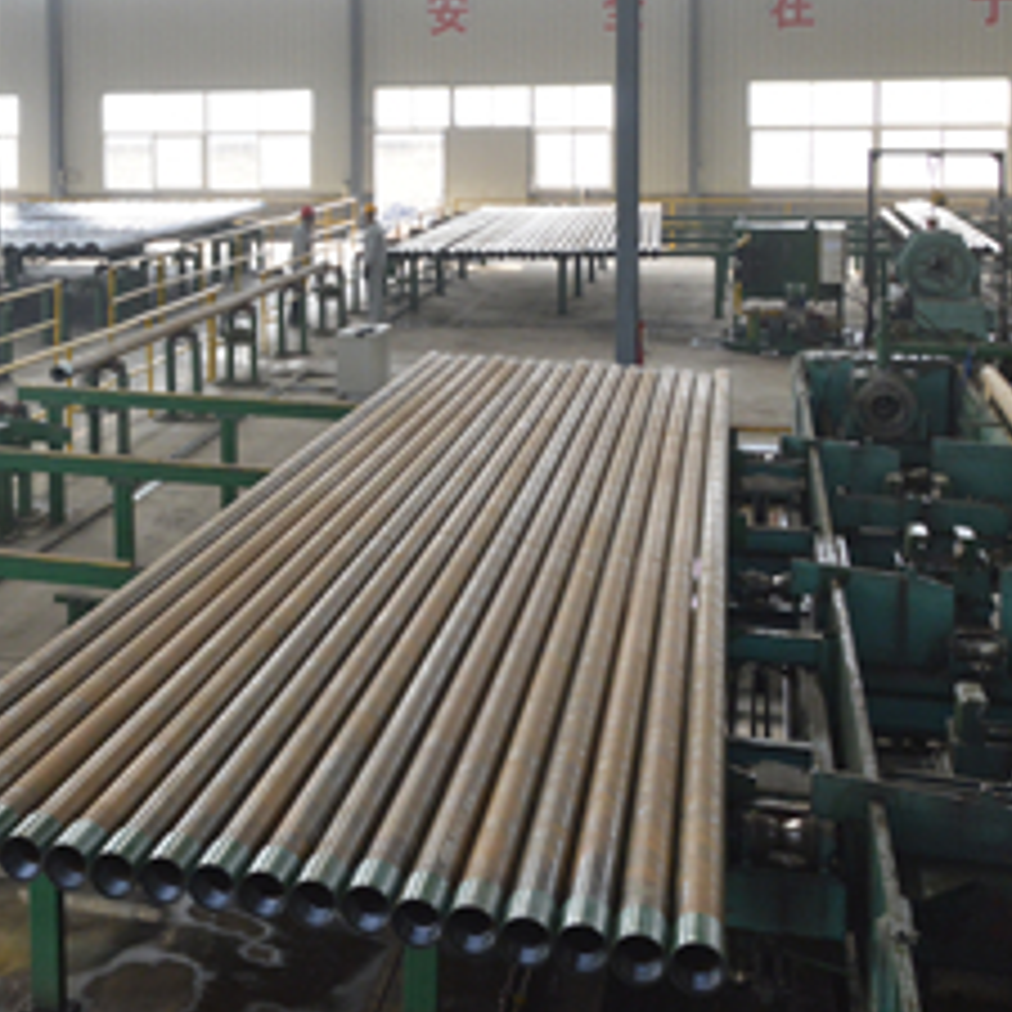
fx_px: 1852
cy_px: 272
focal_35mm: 56
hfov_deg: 28.5
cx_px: -18
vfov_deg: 30.1
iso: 800
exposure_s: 1/30
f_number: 11
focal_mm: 18
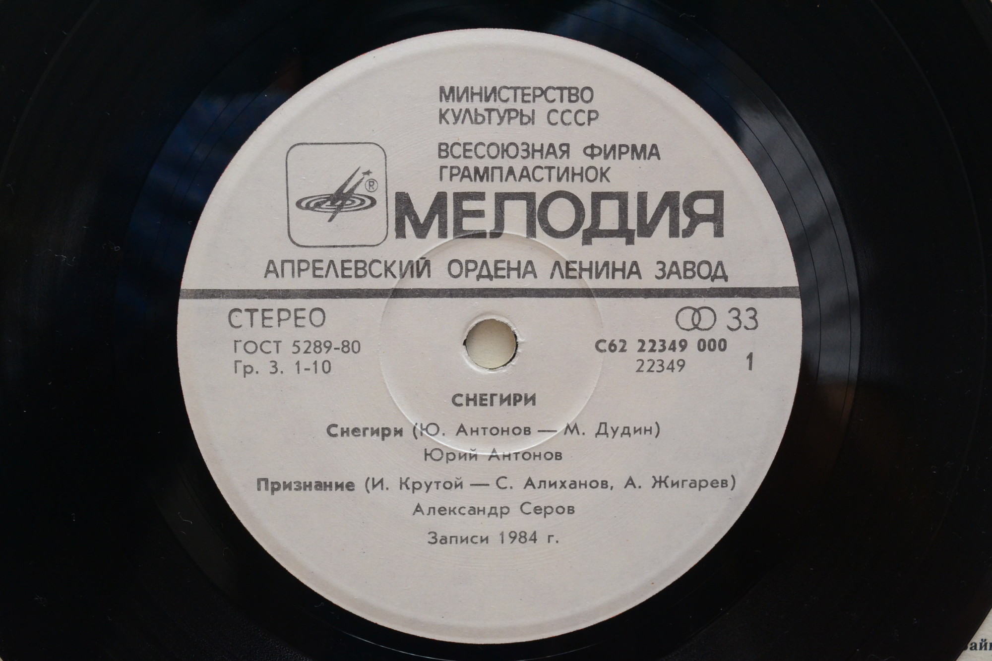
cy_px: 330
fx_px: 1405
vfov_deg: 26.5
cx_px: 496
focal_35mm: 51
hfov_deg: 38.9
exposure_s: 1/125
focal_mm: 34
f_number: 7.1
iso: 1600
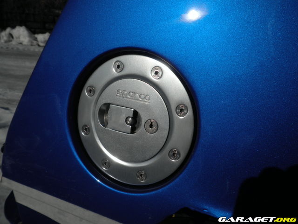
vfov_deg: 45.4
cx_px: 149
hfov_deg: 58.4
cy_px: 112
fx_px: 267
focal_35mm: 31
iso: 64
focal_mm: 5.5
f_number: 8.4
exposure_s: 1/800
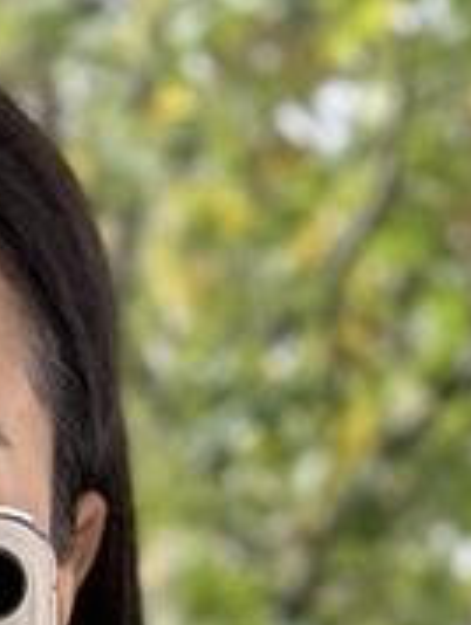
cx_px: -98
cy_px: 2140
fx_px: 6497
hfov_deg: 4.1
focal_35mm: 359
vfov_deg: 5.1
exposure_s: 1/373
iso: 80
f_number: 1.78
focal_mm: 6.76
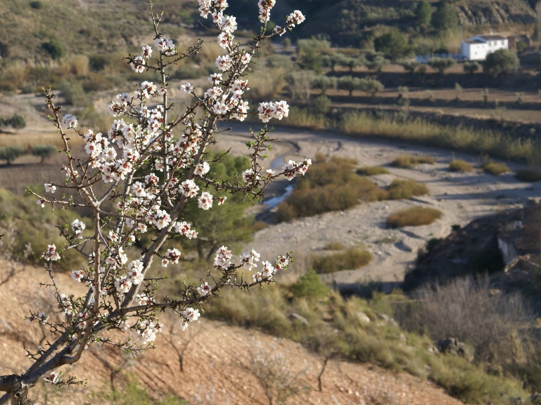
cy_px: 211
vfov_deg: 11.3
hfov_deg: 15.1
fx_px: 2047
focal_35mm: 131
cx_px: 270
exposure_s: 1/200
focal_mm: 70
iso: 100
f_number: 7.1
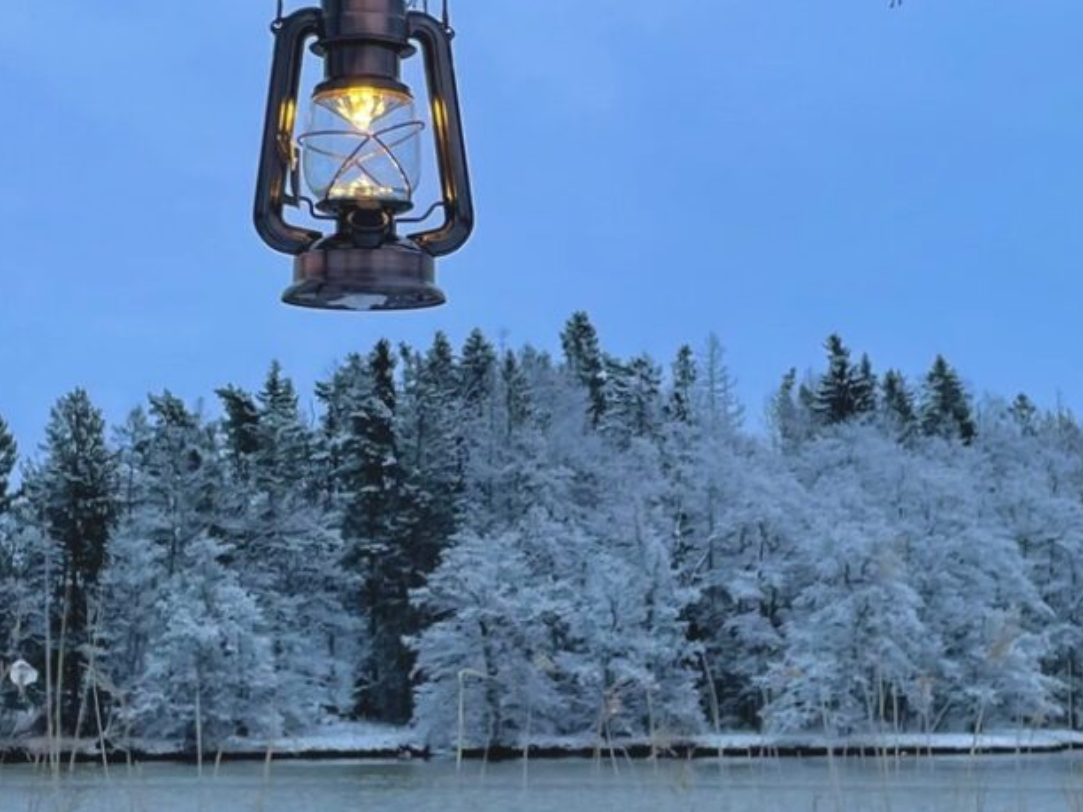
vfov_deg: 17.3
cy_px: 249
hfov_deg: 23.0
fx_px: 2659
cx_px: 611
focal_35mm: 85
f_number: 1.6
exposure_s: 1/121
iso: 64
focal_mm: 4.2
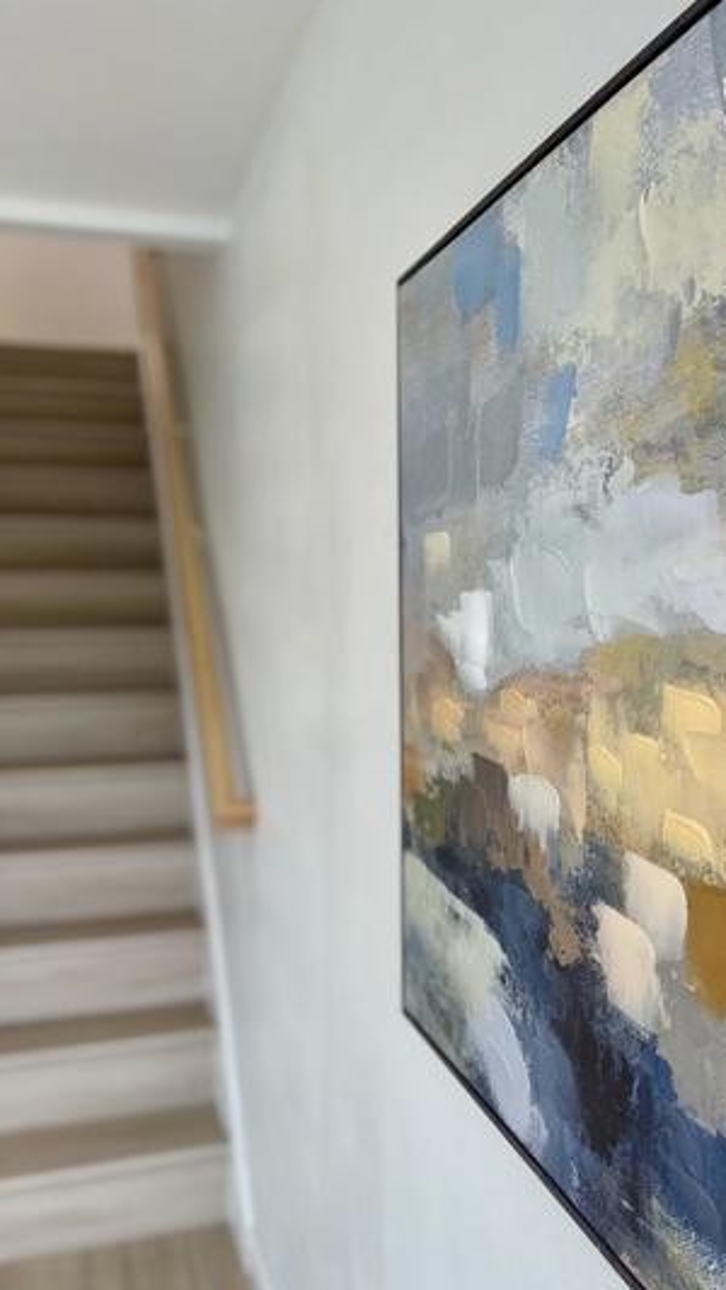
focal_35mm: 34
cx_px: 445
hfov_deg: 34.5
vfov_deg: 58.0
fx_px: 1163
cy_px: 673
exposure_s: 1/120
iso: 80
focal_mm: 5.1
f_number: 1.6
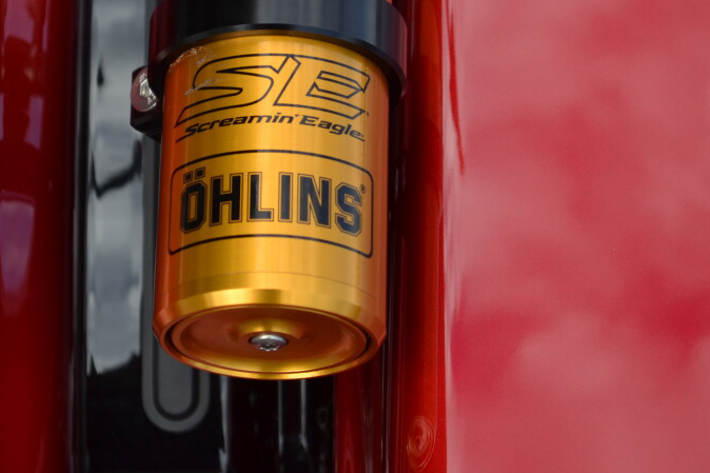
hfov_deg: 14.0
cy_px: 79
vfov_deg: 9.3
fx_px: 2896
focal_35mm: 147
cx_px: 272
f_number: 6.3
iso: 100
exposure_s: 1/160
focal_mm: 55
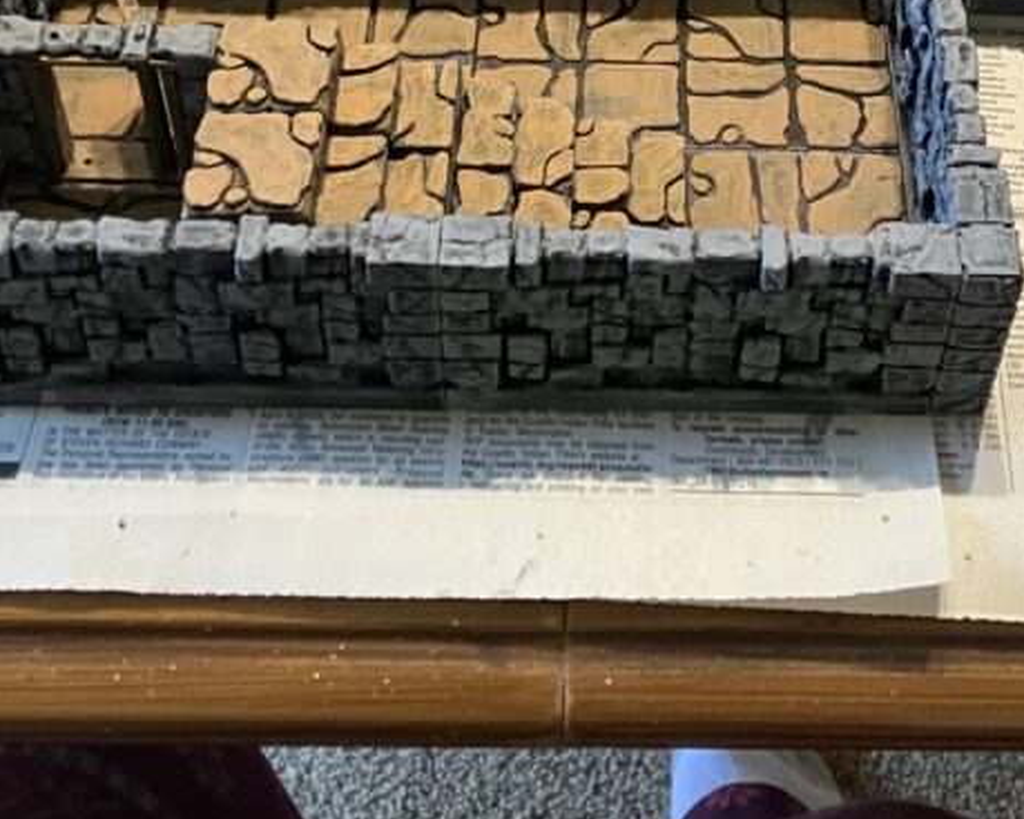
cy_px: -118
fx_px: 1848
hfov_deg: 30.8
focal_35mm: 61
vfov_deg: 23.2
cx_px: 676
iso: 250
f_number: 1.8
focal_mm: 3.99
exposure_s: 1/60
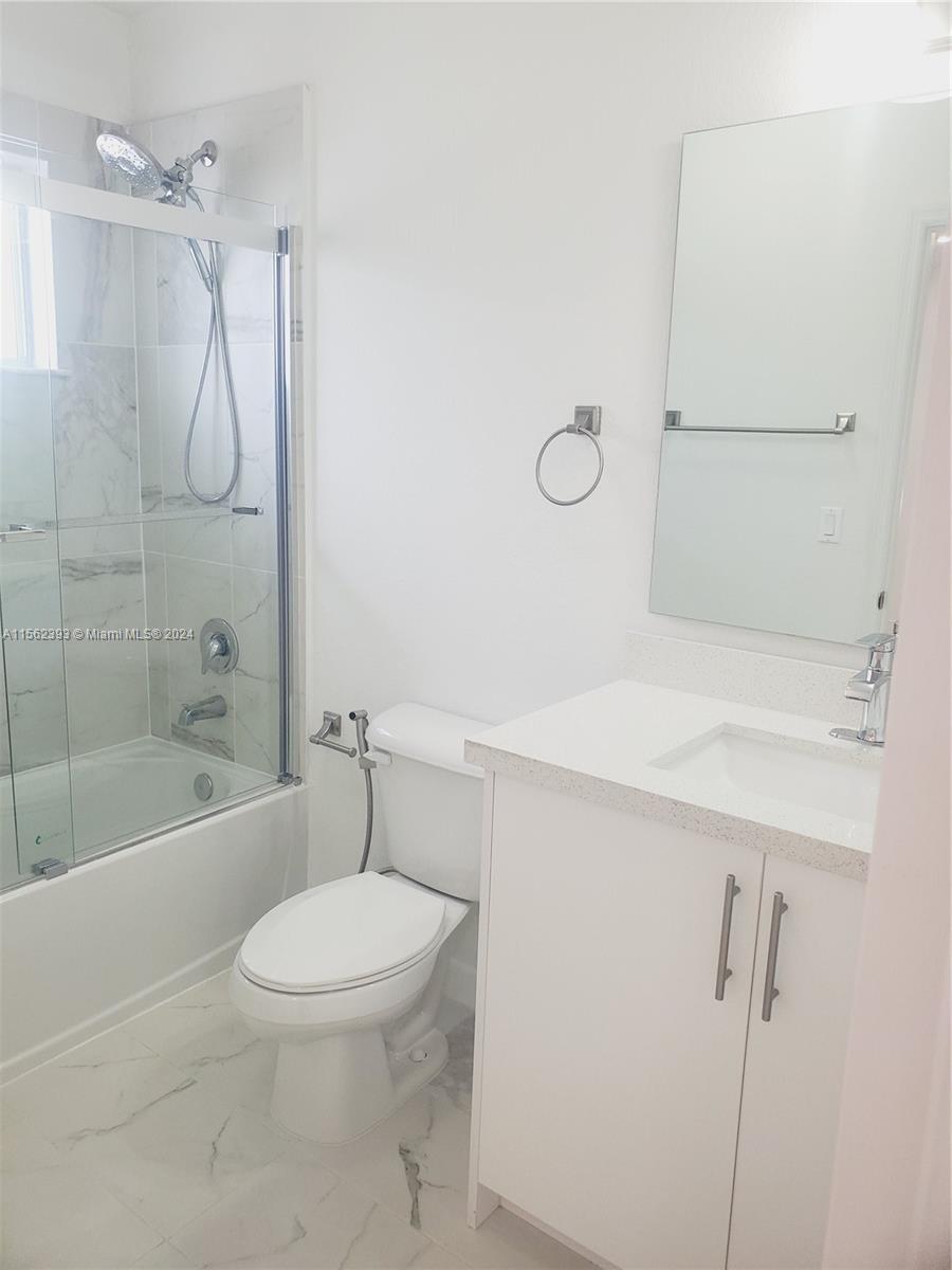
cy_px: 635
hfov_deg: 53.1
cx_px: 476
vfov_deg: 67.3
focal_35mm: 26
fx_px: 953
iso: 160
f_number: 2.4
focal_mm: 4.3
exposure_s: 1/120
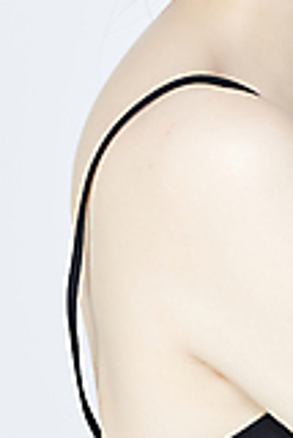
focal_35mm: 501
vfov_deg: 4.1
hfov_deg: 2.7
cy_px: -38
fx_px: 6103
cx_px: 278
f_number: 10
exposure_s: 1/125
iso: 64
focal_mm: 200
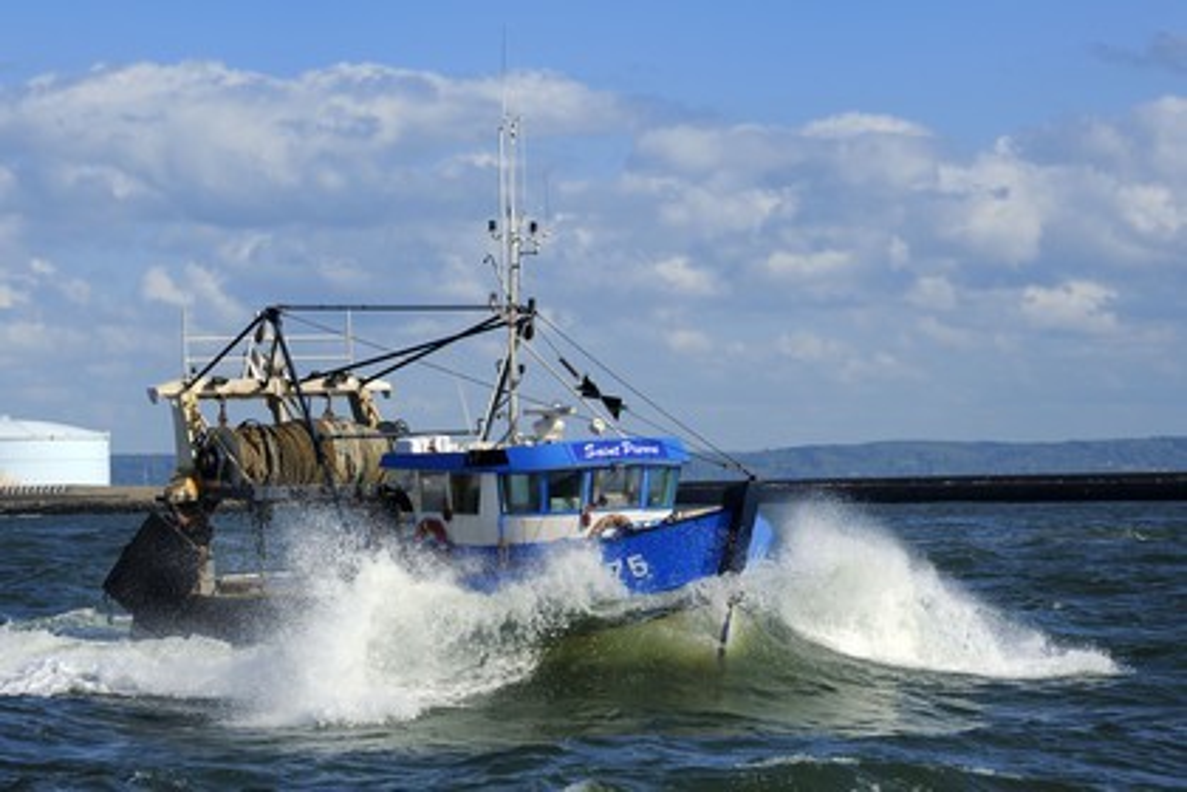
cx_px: 594
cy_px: 396
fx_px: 4286
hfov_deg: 15.8
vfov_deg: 10.5
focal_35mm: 130
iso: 200
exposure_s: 1/800
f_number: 8
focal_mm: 130
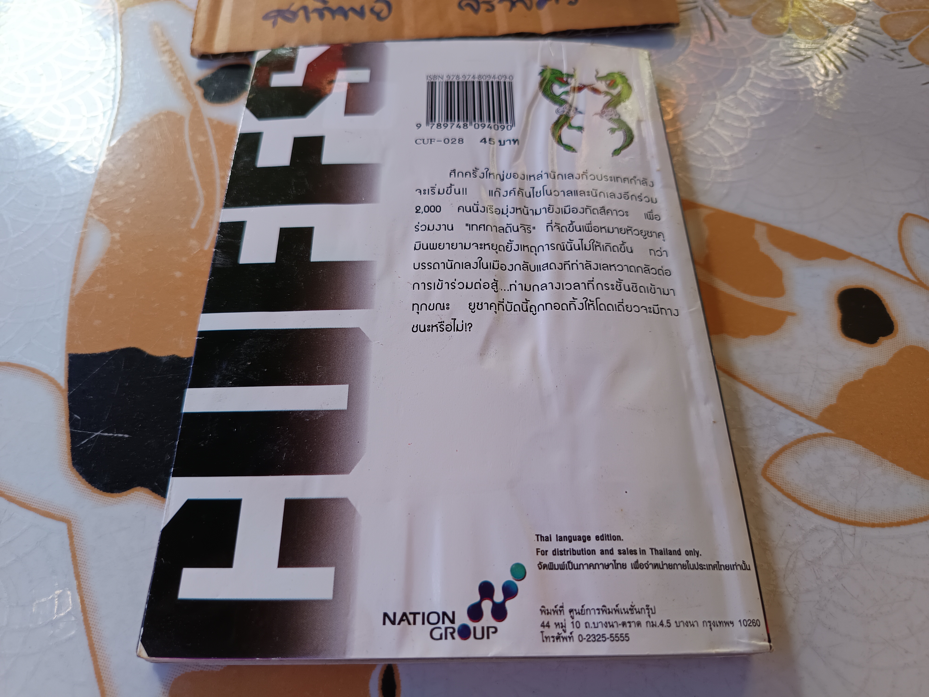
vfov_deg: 56.8
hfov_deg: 71.6
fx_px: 644
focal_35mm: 24
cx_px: 464
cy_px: 348
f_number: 1.7
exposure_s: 1/50
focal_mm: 5.31
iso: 110
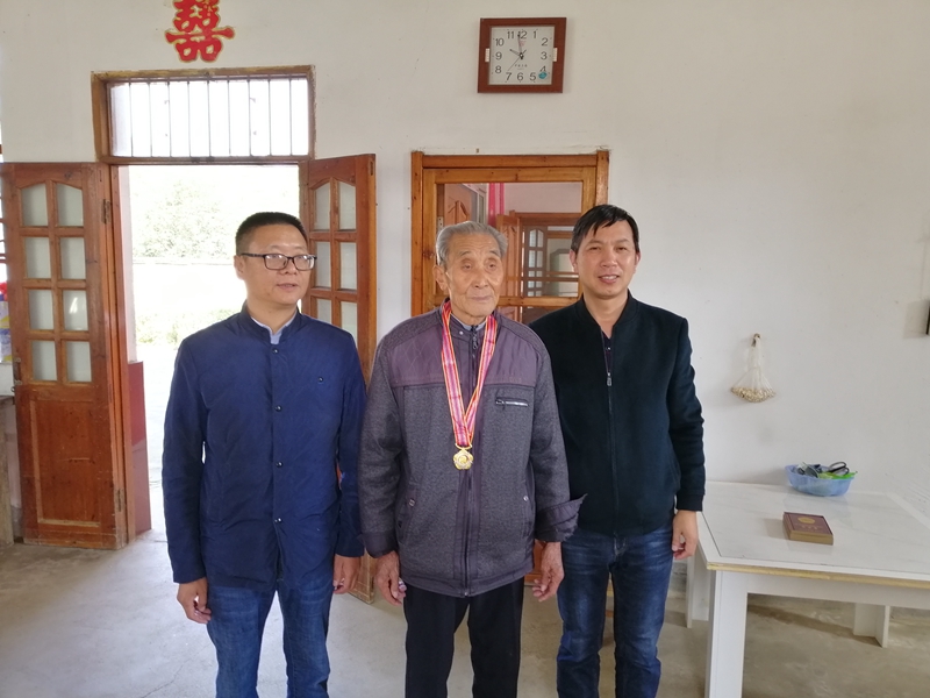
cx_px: 465
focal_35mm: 26
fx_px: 699
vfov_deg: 53.1
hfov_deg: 67.3
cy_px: 349
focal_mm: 3.81
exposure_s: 1/33.3
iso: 160
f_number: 2.2
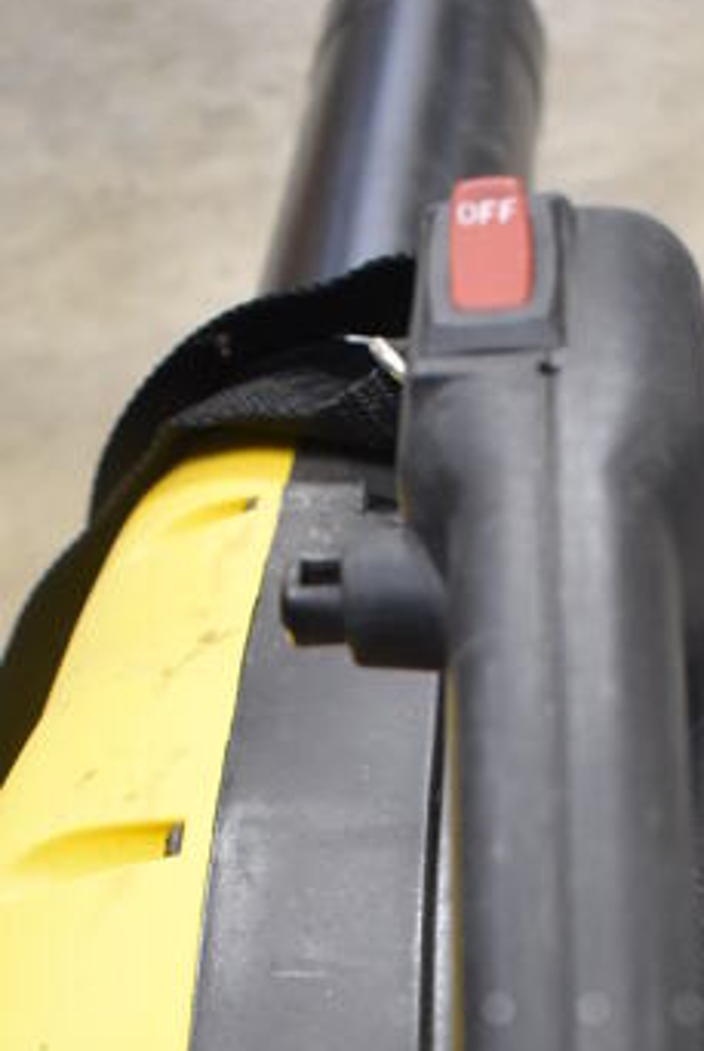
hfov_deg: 18.7
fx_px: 2105
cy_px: 1136
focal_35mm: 72
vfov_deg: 26.0
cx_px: 593
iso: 1800
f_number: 4
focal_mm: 18
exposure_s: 1/30
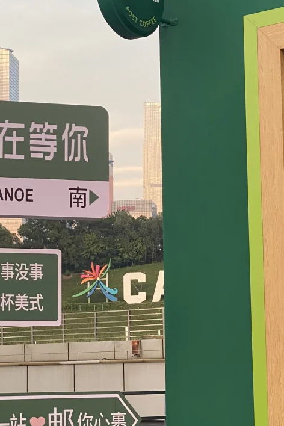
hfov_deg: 12.4
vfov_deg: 18.6
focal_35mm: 110
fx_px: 1302
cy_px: 234
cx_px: 108
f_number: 2
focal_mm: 6
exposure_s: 1/122
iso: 40
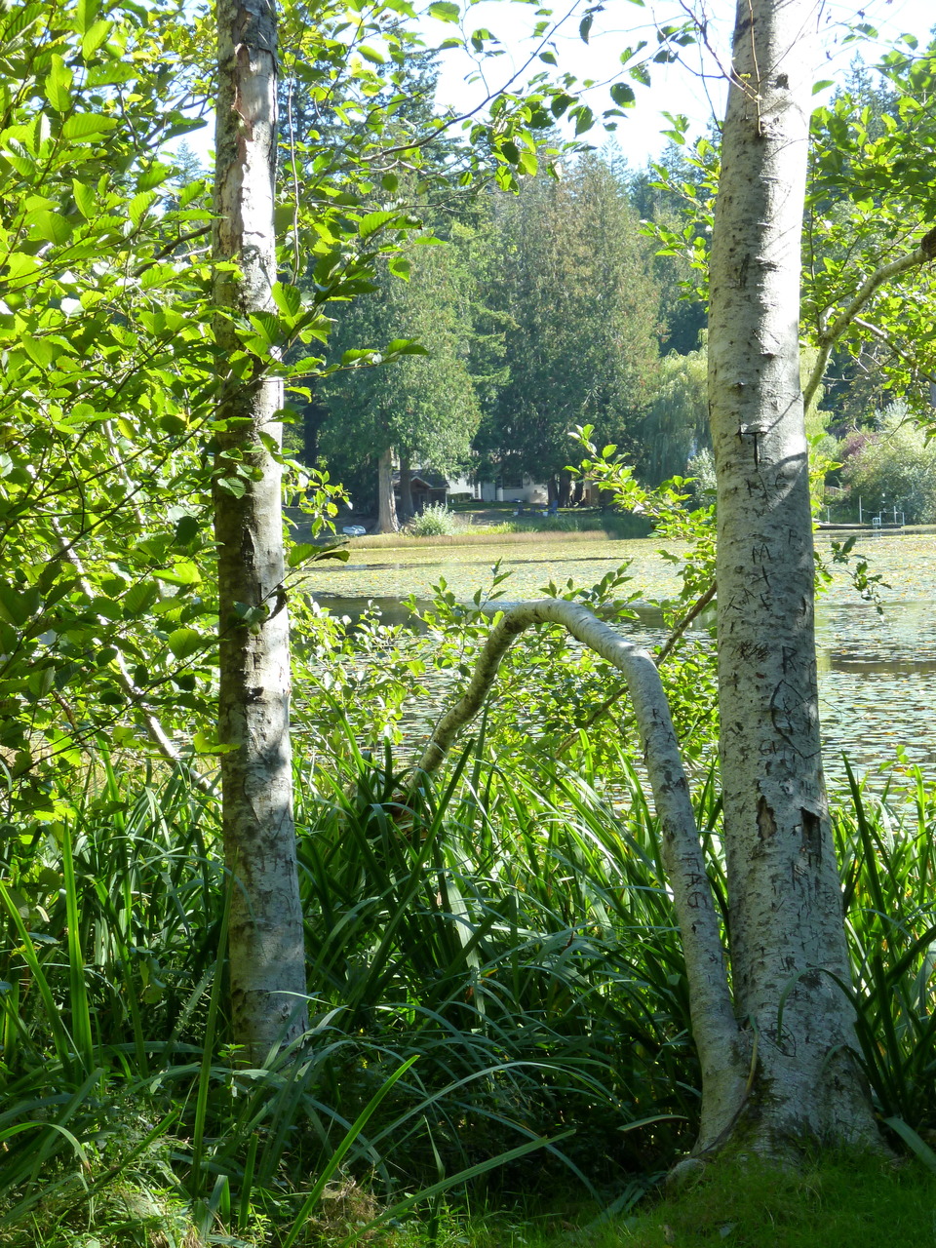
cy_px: 624
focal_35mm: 66
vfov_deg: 29.4
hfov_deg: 22.3
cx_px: 468
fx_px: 2379
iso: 125
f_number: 4.8
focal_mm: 11.8
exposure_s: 1/60
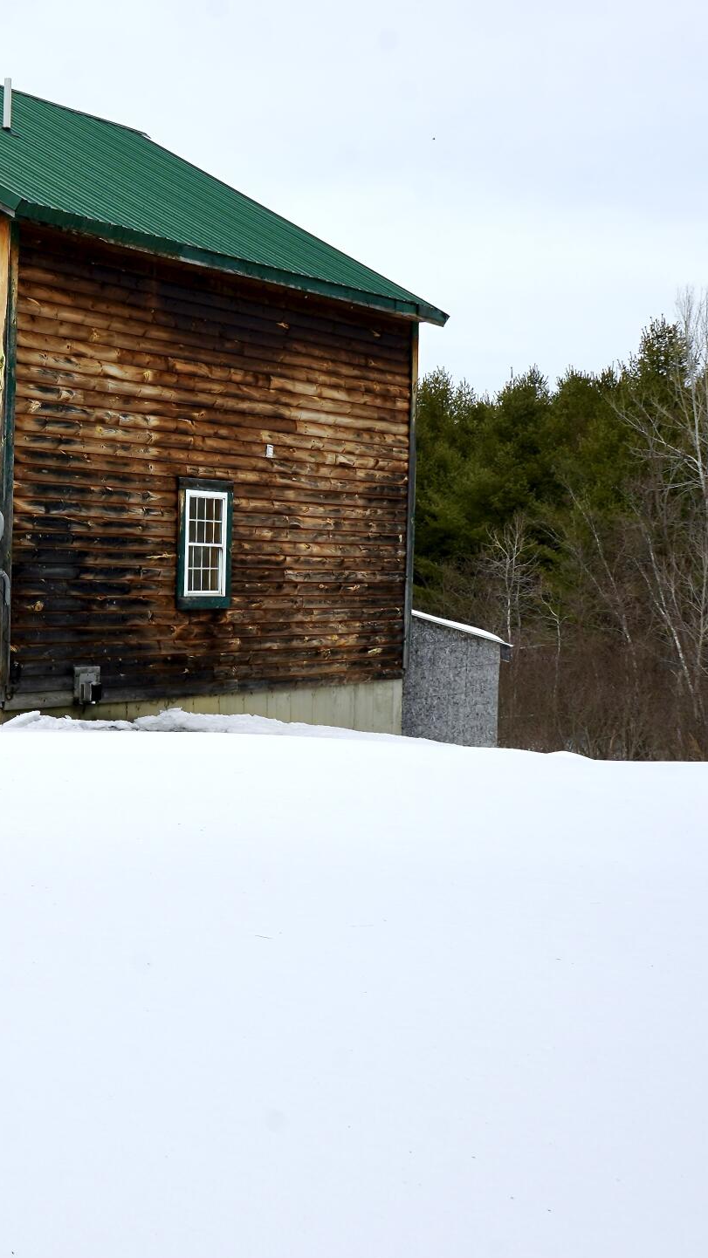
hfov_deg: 19.4
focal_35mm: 61
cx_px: 77
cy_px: 635
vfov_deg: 34.4
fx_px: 2036
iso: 100
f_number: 10
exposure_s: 1/160
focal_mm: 28
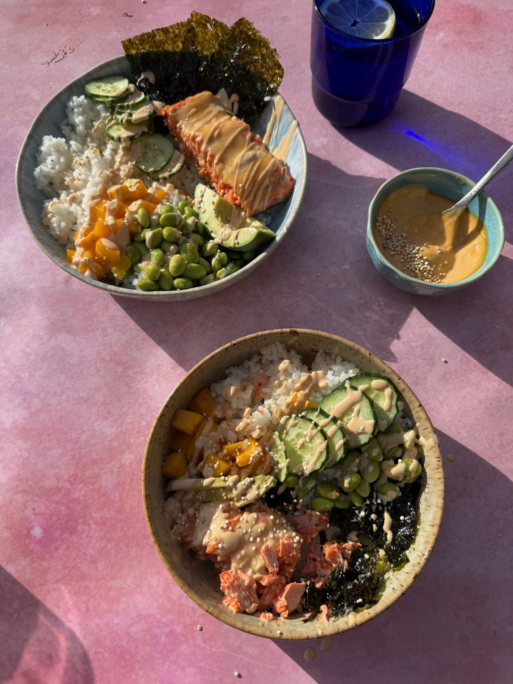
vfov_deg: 71.6
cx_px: 256
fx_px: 474
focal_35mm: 24
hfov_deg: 56.8
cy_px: 342
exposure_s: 1/5714
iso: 80
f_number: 1.78
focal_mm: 6.76
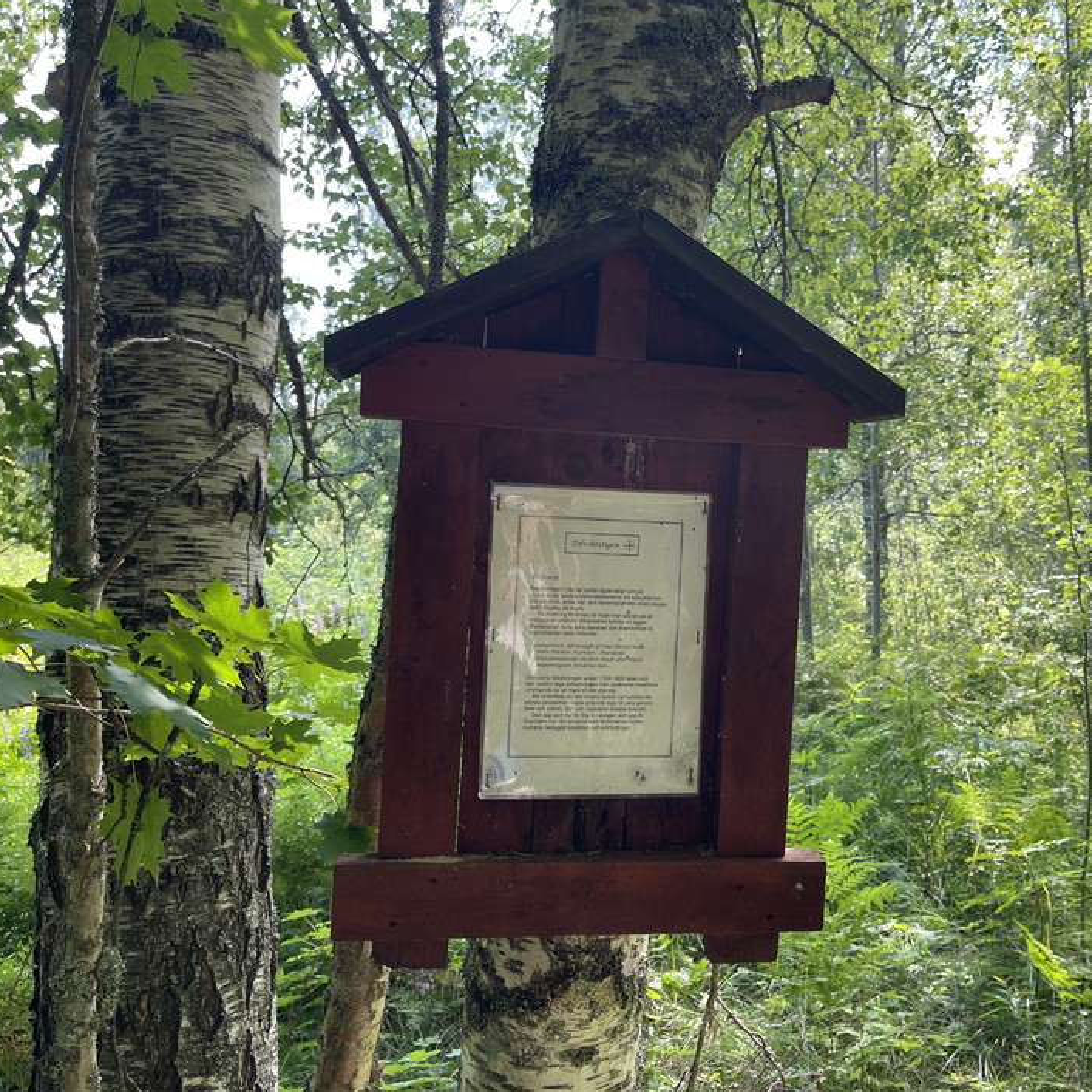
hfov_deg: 53.2
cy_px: 542
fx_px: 1071
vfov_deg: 54.0
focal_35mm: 30
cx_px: 707
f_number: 1.6
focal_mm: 5.1
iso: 32
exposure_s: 1/199
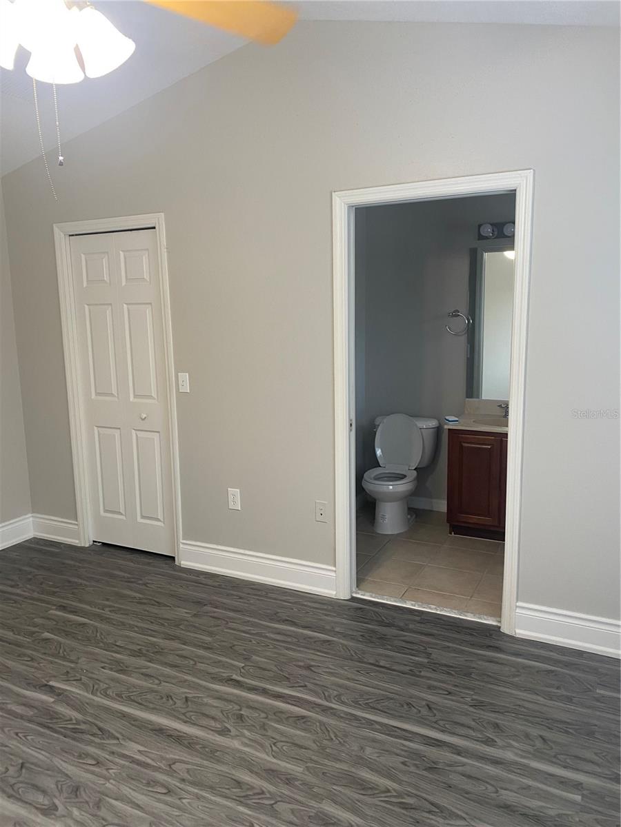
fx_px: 622
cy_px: 414
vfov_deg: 67.3
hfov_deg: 53.1
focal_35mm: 26
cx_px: 310
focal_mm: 4.25
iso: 125
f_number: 1.8
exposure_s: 1/60
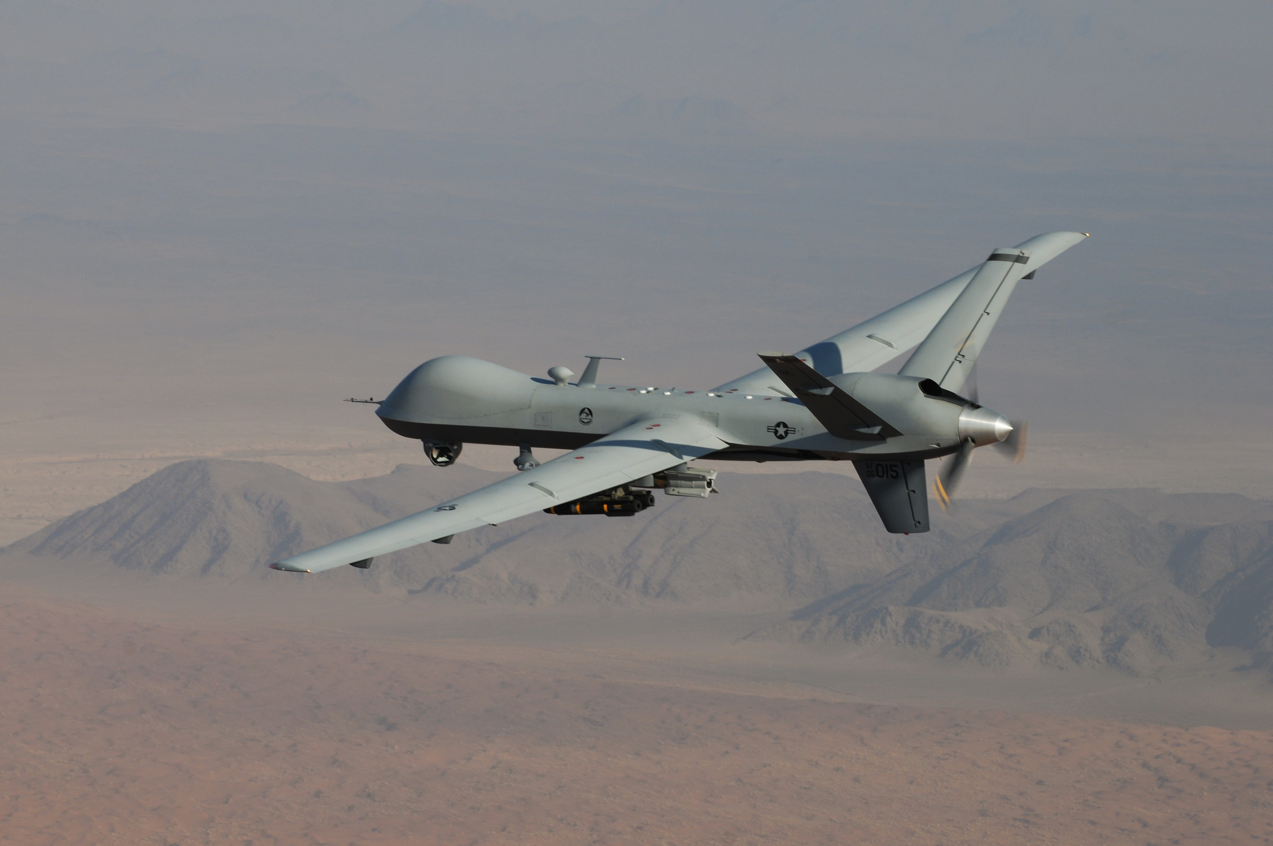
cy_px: 423
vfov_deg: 5.4
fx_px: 9006
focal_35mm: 255
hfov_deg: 8.1
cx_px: 636
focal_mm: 170
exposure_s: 1/400
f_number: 10
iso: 200
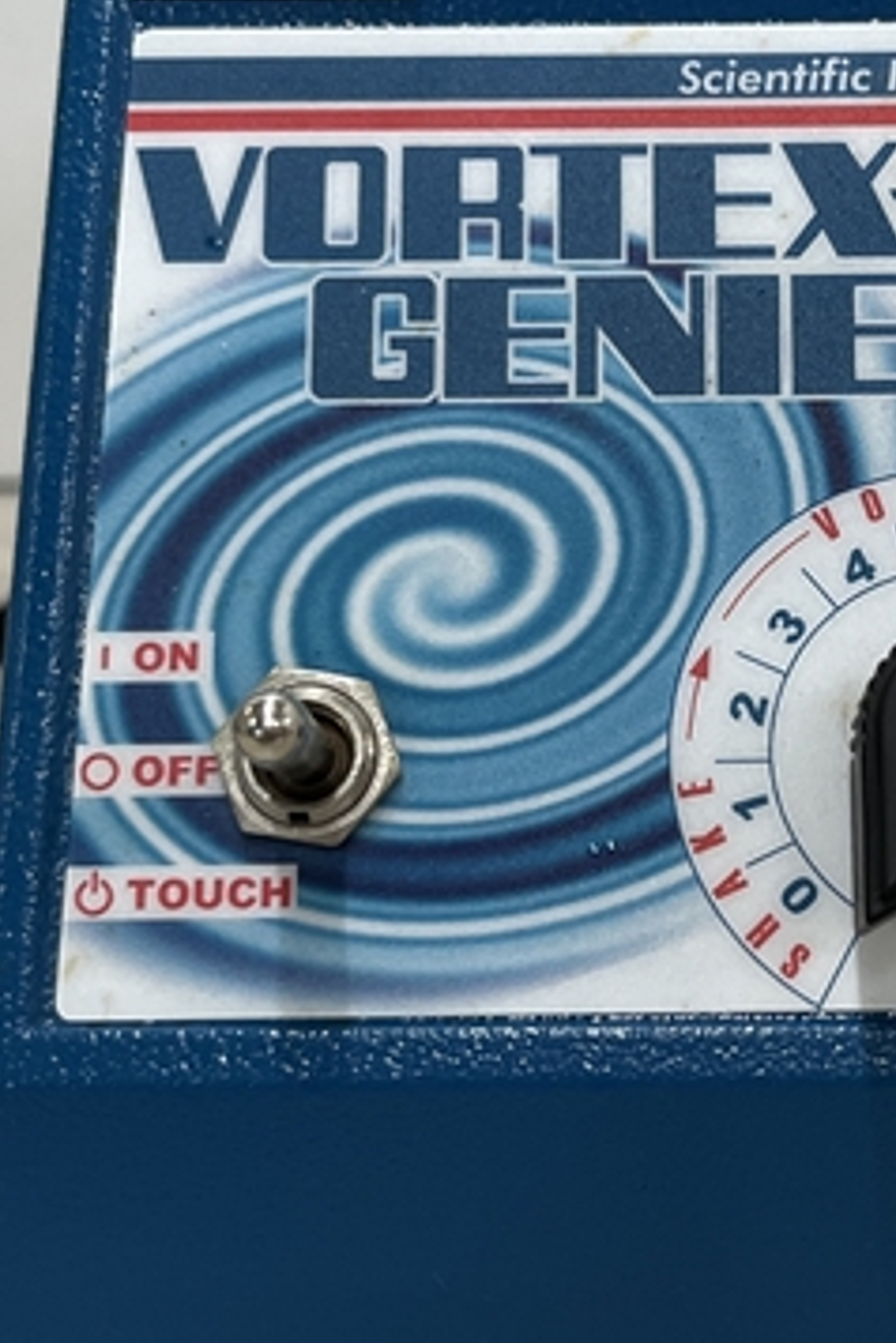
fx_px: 2091
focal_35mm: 56
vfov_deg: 35.6
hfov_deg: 23.8
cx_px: 708
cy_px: 559
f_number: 1.6
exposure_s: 1/120
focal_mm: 5.1
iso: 100
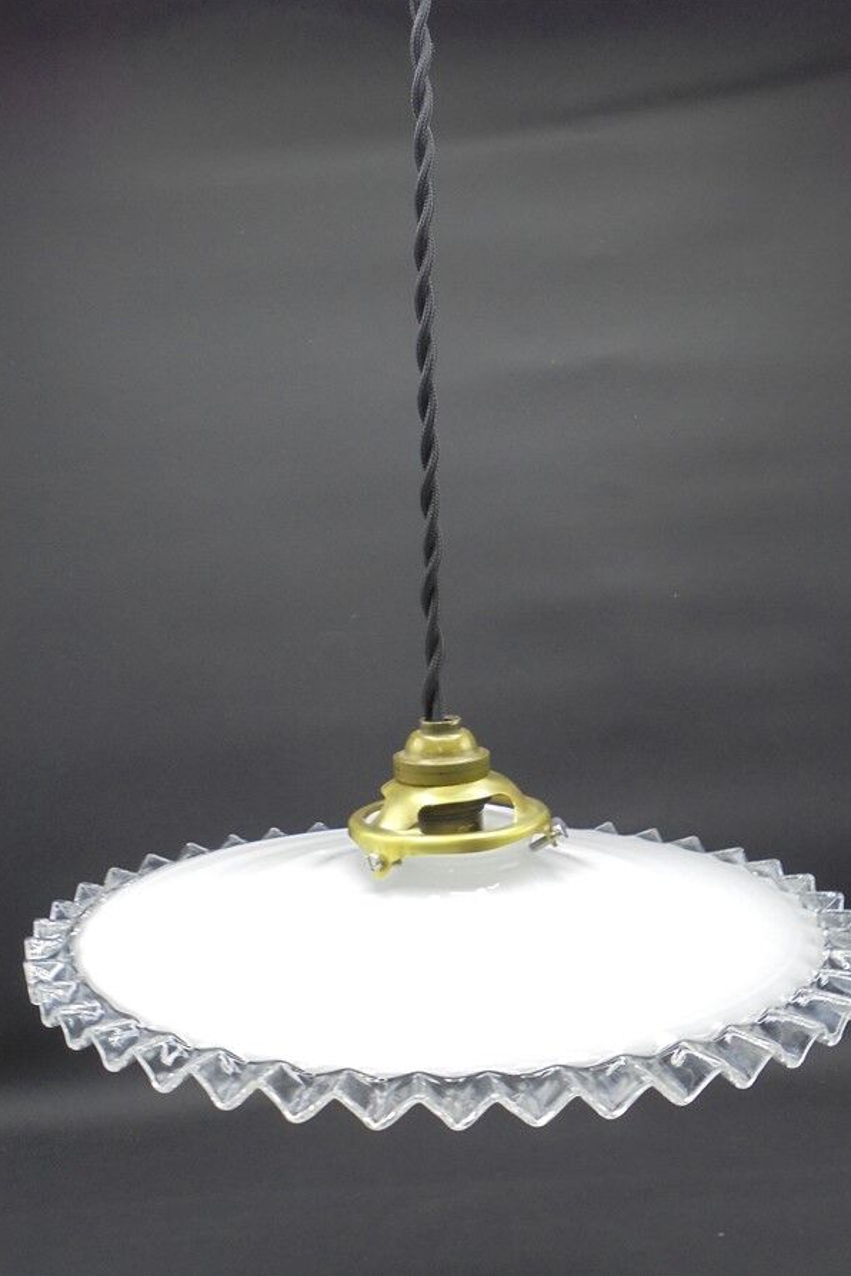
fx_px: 1596
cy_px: 635
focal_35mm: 45
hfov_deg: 29.9
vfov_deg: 43.6
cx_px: 430
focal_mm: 7.8
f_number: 4.5
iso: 200
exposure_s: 1/30
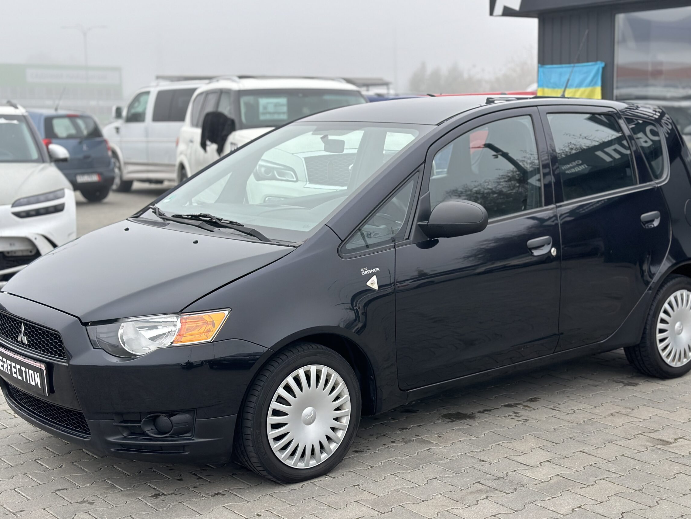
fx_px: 1078
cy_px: 273
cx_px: 363
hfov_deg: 35.5
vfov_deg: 27.0
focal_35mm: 54
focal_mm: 6.86
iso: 80
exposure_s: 1/1171
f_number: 1.78
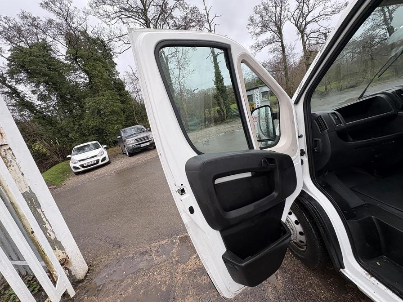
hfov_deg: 102.1
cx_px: 202
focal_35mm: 14
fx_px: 163
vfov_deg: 85.7
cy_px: 151
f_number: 2.2
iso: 40
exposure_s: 1/152
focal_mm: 2.22
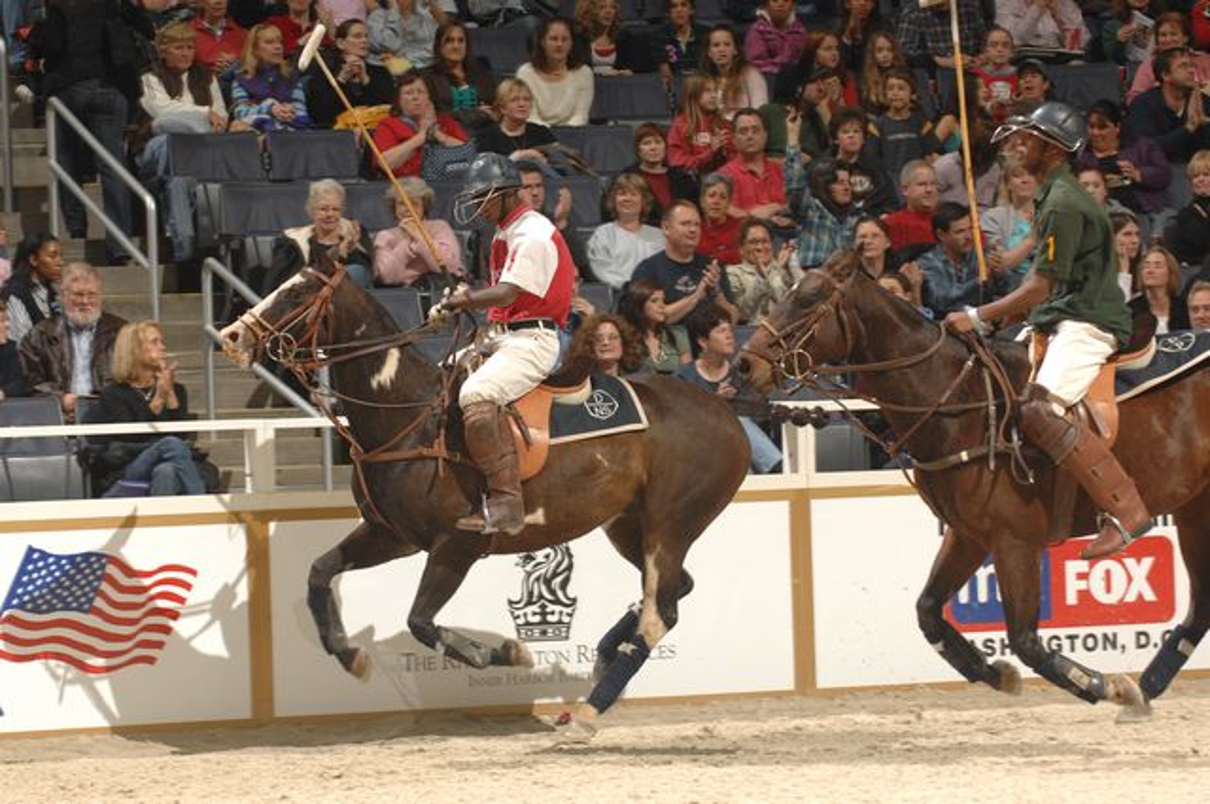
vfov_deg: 7.3
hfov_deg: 11.0
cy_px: 402
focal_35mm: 188
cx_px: 605
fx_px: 6294
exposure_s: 1/250
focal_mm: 125
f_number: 4.5
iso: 320
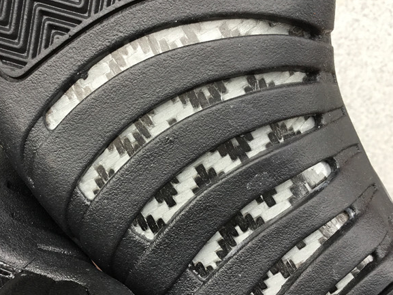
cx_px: 165
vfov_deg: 33.5
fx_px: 488
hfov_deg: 43.7
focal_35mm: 43
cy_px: 178
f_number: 2.4
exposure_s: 1/100
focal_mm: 3.3
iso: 40
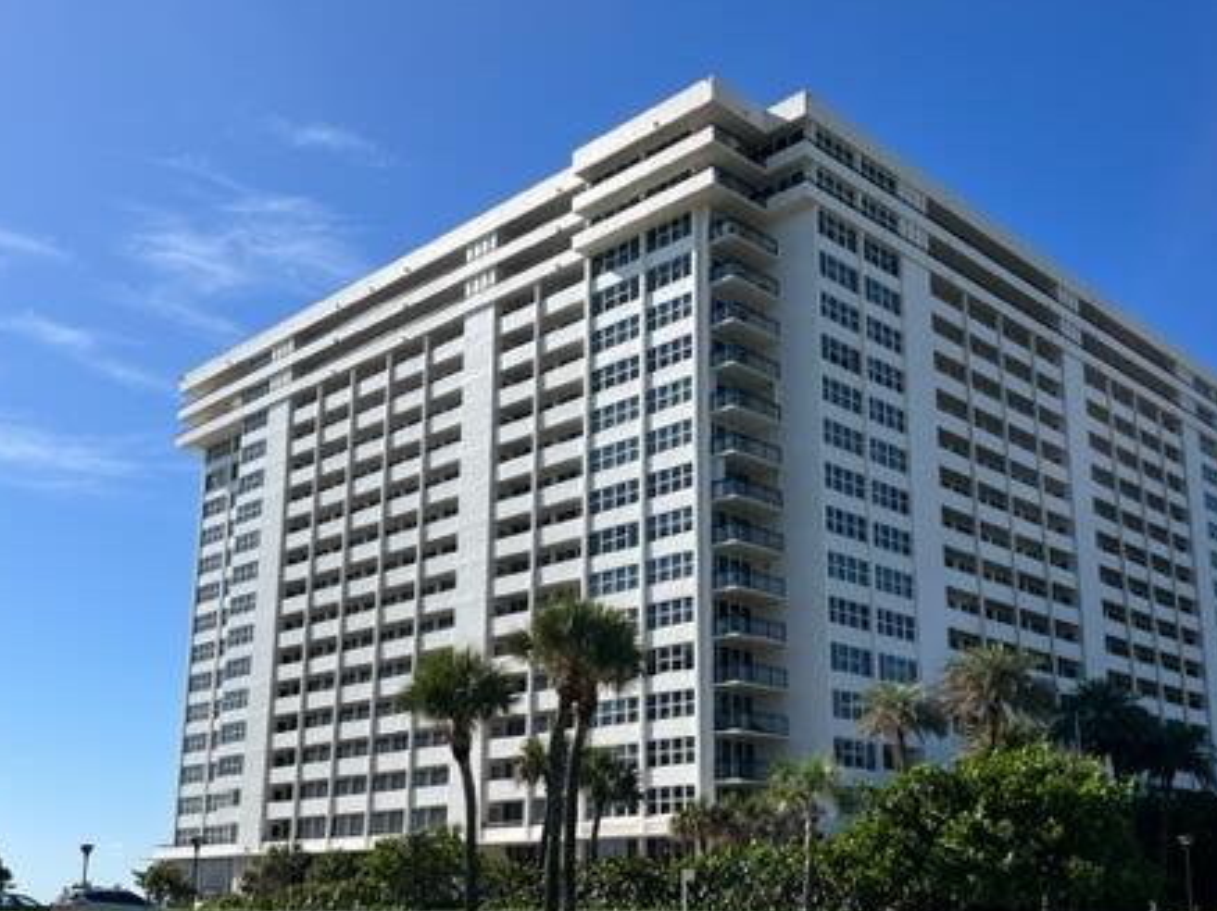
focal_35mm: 38
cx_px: 634
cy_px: 567
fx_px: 1335
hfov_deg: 49.0
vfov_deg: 37.5
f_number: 1.6
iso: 50
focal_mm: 5.1
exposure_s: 1/4484
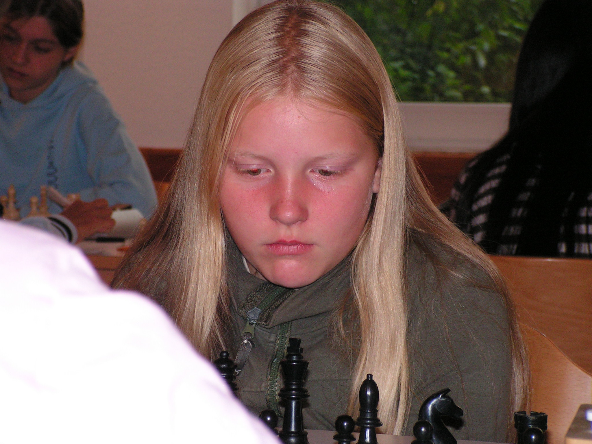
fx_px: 2121
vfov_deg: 12.0
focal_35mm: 124
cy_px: 222
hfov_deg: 15.9
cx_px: 296
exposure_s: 1/125
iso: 200
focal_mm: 20.7
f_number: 3.4
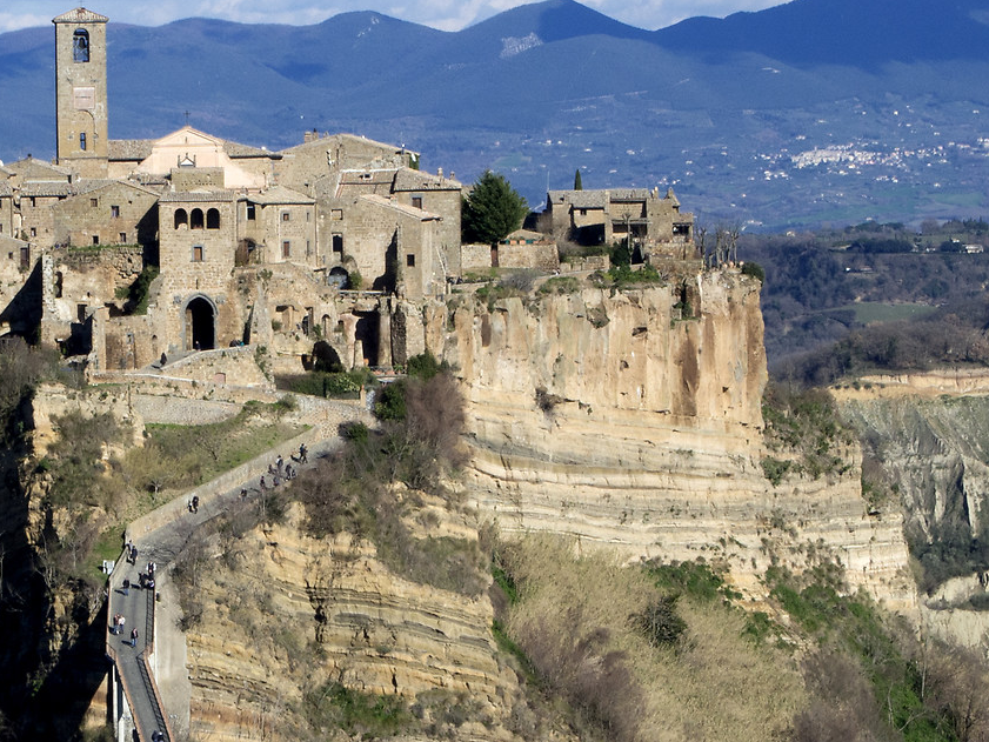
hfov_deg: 11.1
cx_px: 229
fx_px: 5058
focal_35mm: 177
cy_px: 377
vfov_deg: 8.4
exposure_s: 1/320
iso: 200
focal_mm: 31
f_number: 11
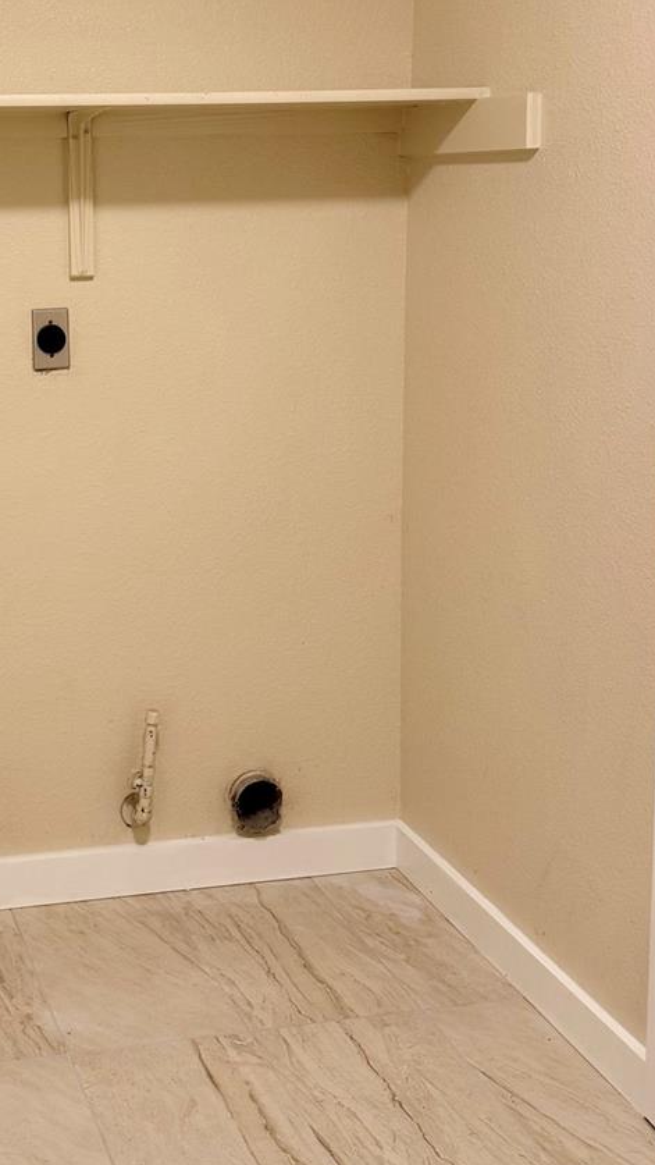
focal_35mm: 48
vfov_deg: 42.1
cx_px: 0
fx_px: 1482
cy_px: 355
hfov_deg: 23.8
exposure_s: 1/60
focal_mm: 6.76
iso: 125
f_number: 1.78
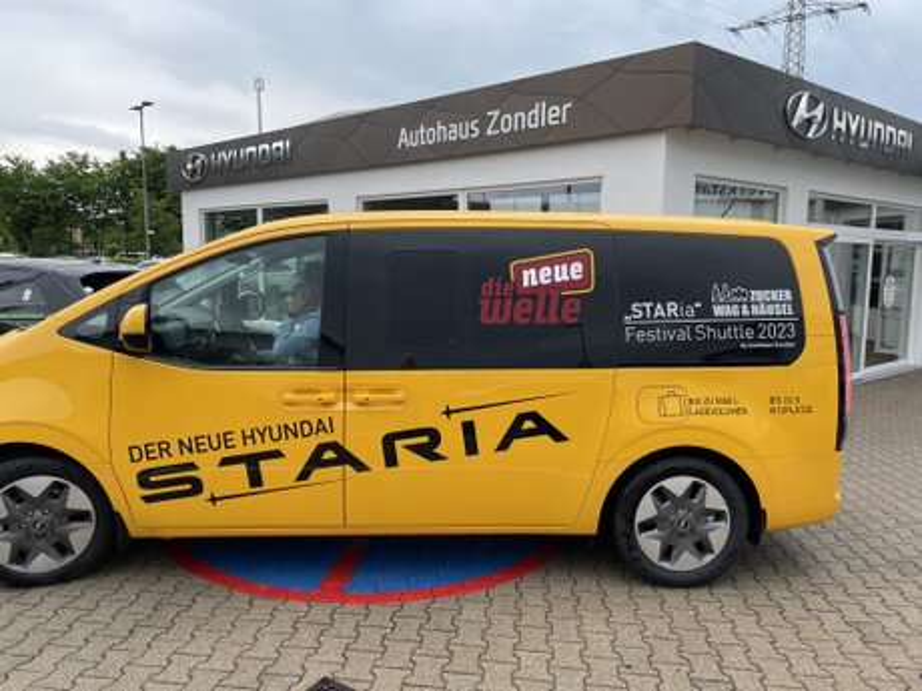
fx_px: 693
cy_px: 346
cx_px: 461
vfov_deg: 53.1
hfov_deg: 67.3
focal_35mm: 26
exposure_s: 1/1490
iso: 32
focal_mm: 4.2
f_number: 1.6
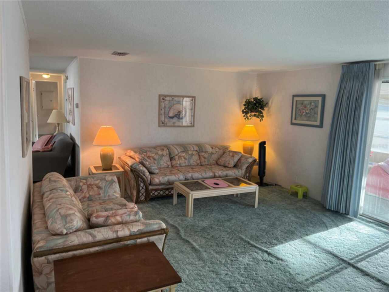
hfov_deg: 67.3
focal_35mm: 26
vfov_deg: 53.1
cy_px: 146
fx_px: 292
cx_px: 194
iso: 80
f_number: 1.6
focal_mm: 5.1
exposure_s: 1/120
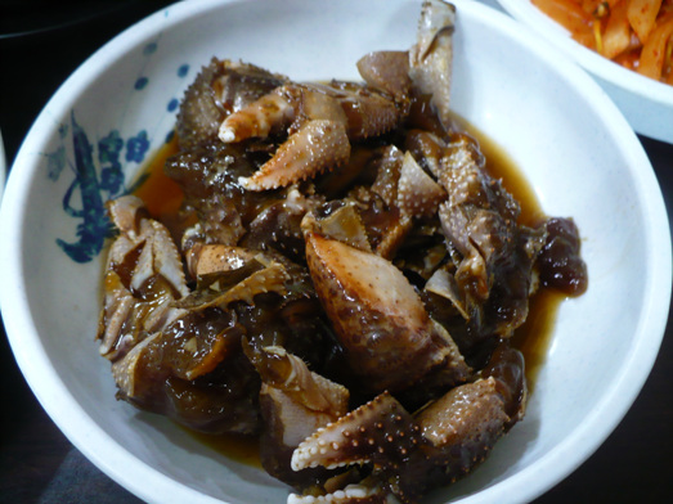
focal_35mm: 37
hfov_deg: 50.1
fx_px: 719
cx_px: 336
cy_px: 252
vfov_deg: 38.7
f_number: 2.8
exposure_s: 1/8
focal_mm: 6.1
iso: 200
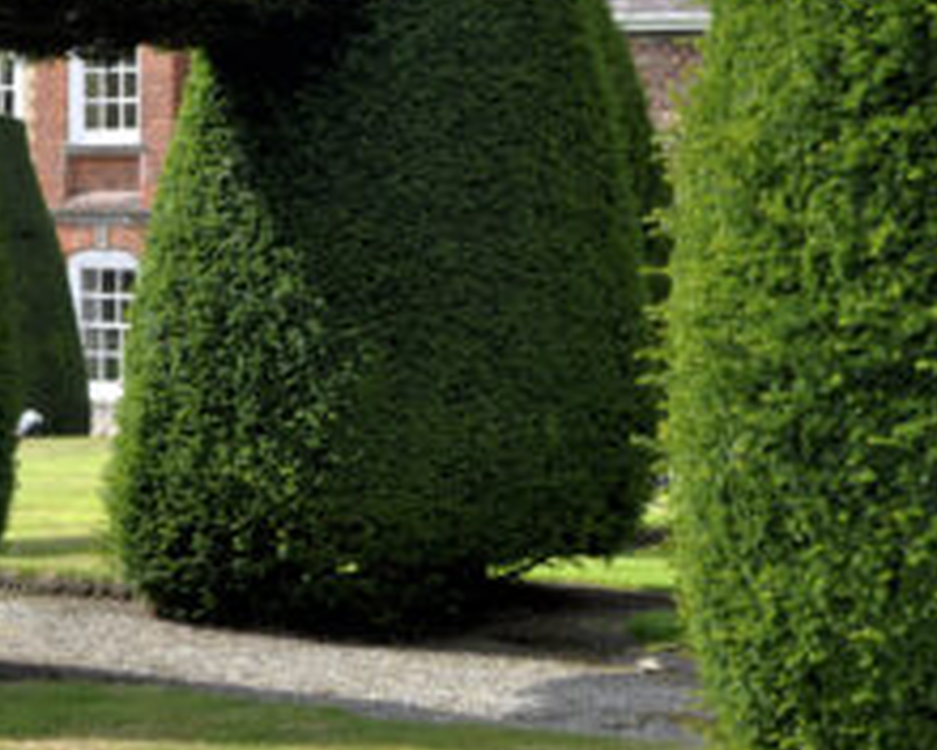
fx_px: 3855
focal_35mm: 139
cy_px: -158
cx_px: 243
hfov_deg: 13.8
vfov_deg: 10.9
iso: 160
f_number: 5.6
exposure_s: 1/250
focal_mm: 32
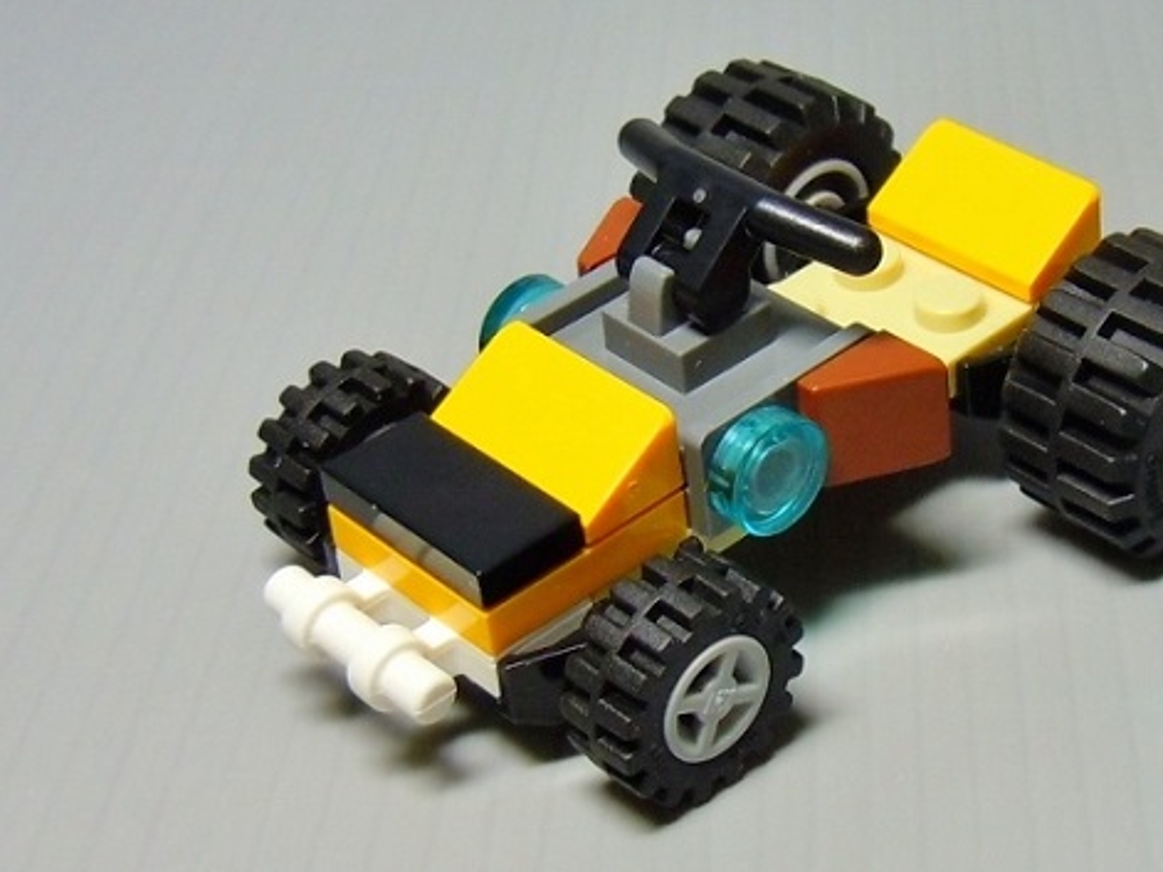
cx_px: 868
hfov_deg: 38.0
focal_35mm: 49
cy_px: 469
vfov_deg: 29.7
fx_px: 1646
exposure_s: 1/30
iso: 200
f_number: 3.5
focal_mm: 5.4
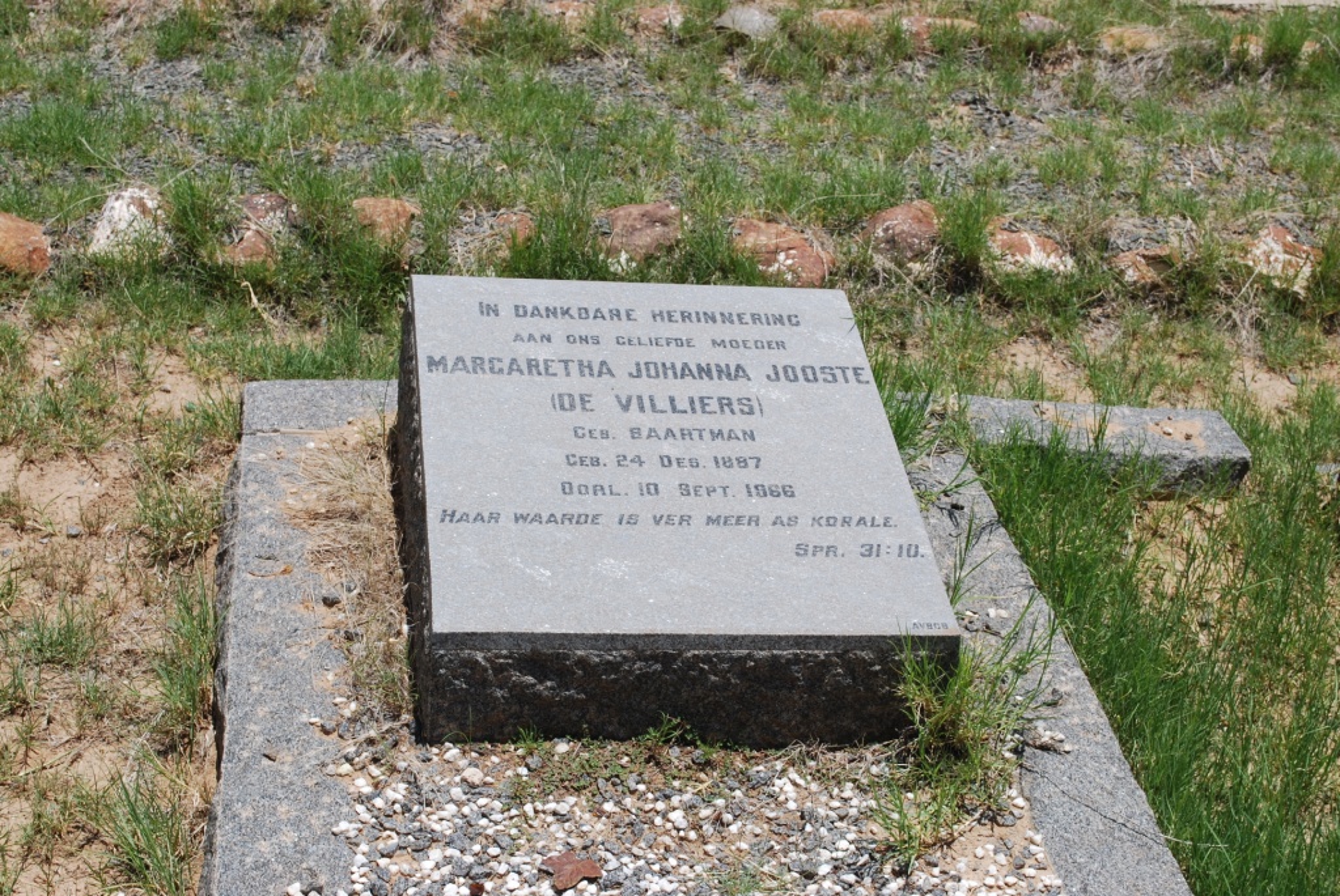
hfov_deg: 36.8
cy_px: 448
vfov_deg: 25.1
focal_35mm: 54
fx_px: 2012
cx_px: 670
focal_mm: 36
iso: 100
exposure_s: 1/320
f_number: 9
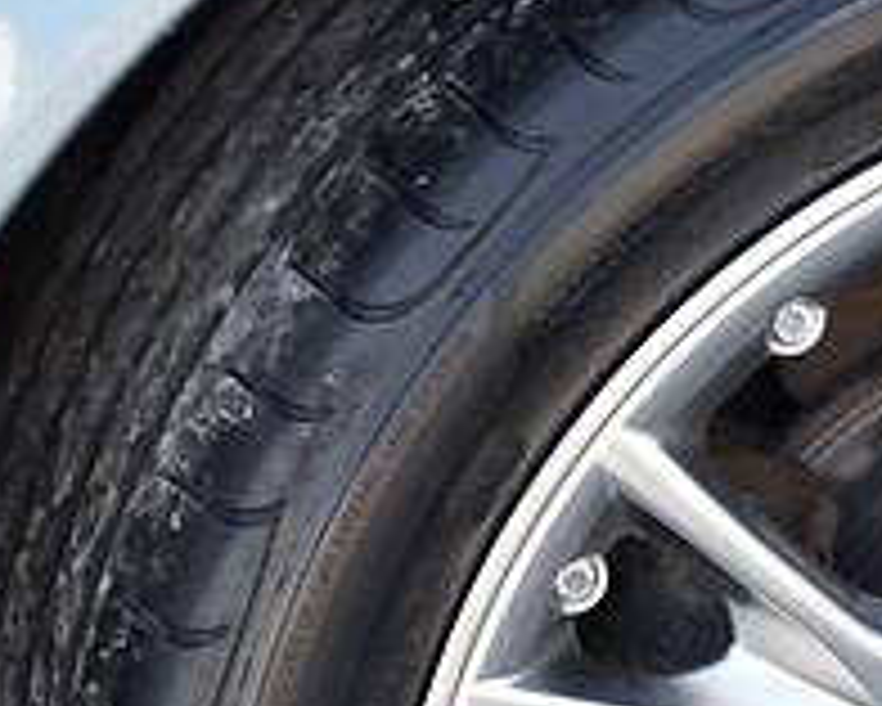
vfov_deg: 4.3
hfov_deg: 5.3
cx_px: 1449
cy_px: 708
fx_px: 9507
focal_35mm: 364
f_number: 4
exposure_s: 1/250
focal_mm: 95
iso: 400
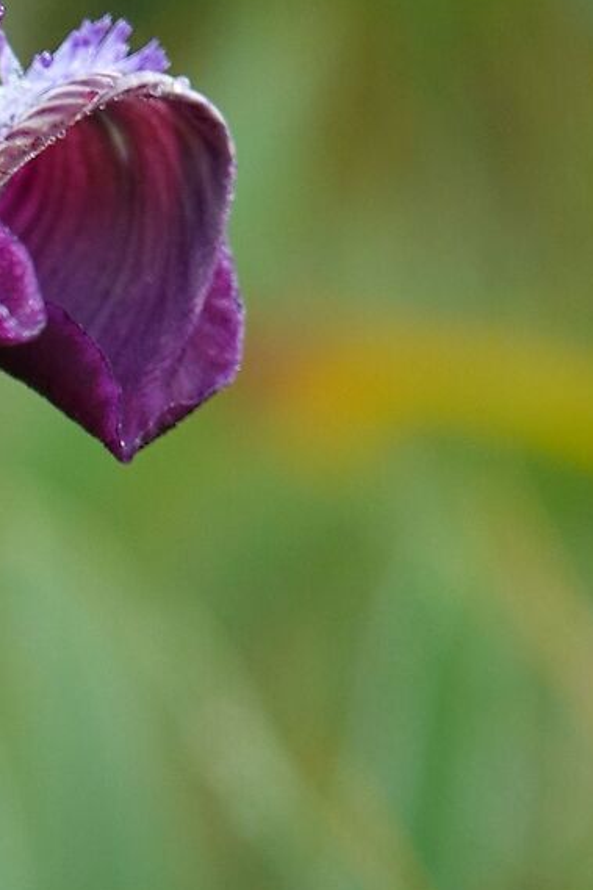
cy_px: 912
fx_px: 40667
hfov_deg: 0.8
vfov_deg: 1.3
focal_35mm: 1645
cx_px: -338
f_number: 4
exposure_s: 1/250
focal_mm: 143.15
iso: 160
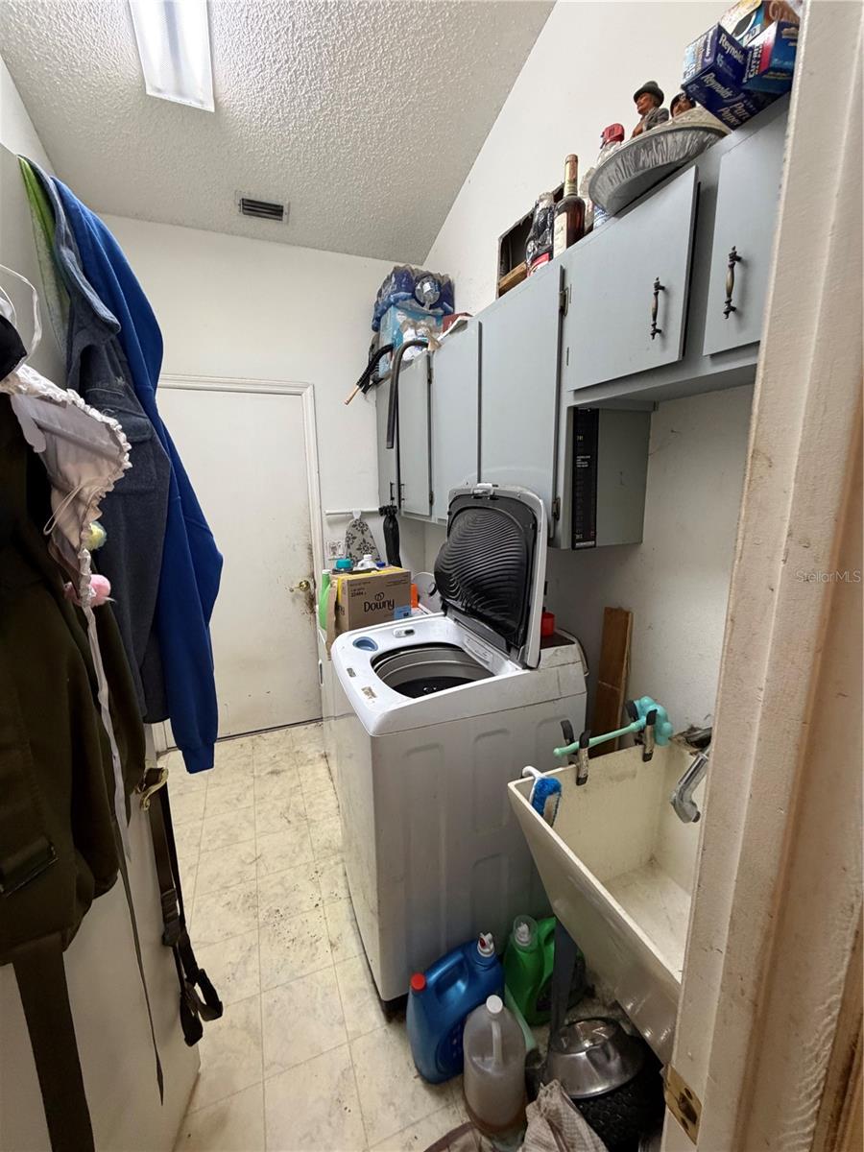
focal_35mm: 14
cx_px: 432
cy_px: 576
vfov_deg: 102.1
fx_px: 466
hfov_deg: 85.7
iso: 320
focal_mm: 2.22
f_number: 2.2
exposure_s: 1/60
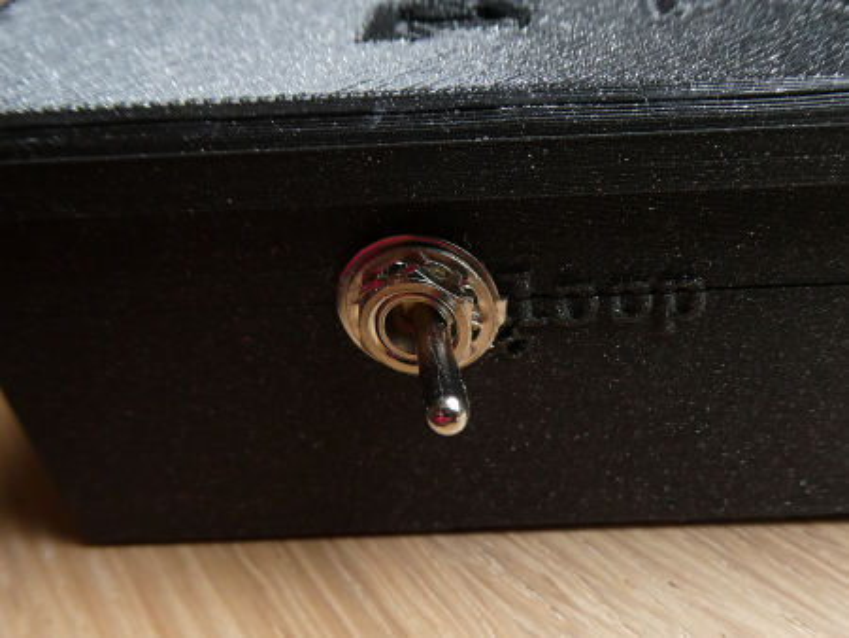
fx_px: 589
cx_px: 424
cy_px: 319
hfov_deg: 71.6
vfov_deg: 56.9
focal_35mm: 24
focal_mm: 4.3
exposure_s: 1/60
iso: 200
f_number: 3.3
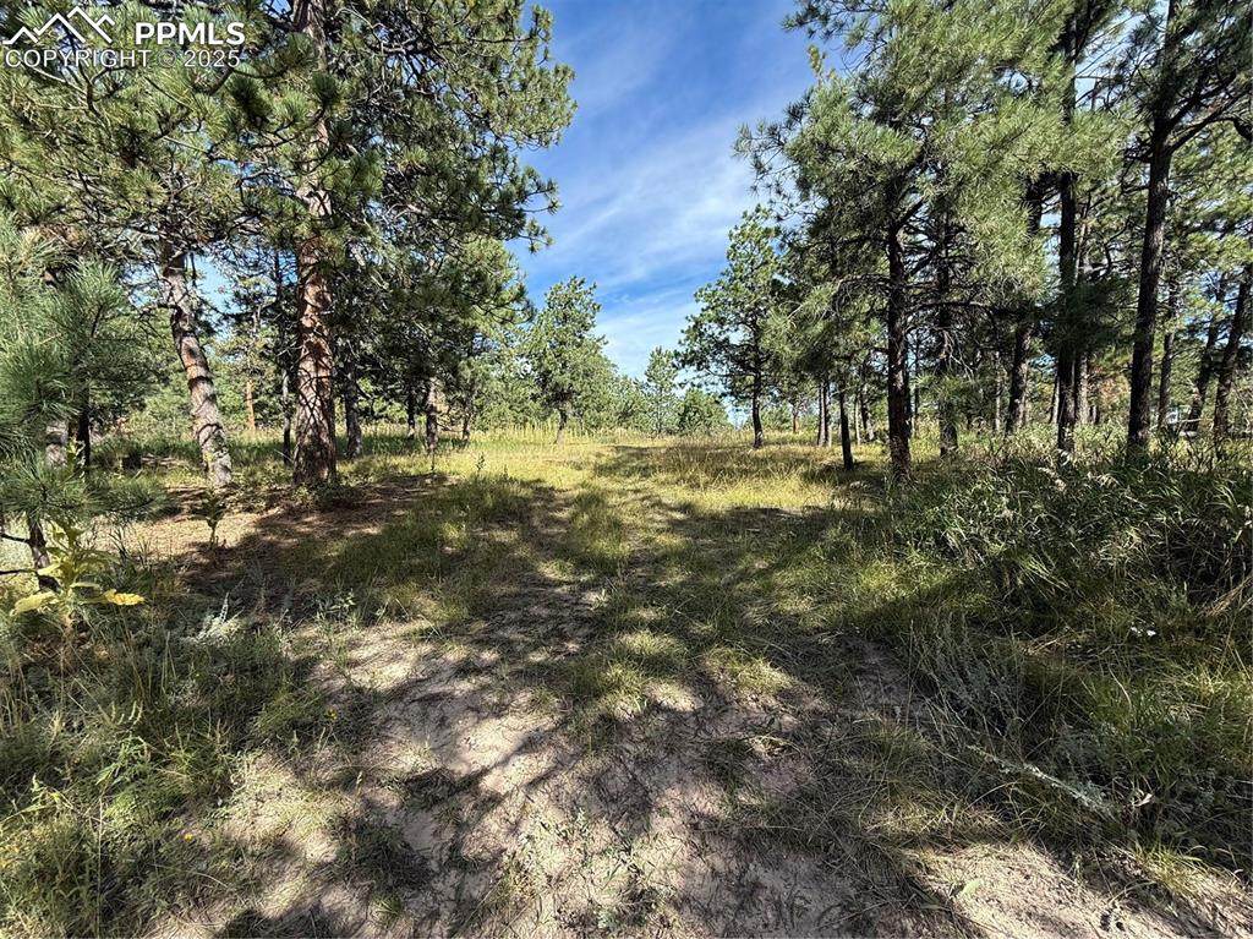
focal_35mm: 14
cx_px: 626
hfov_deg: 102.1
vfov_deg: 85.6
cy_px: 470
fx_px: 507
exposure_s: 1/734
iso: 50
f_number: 2.2
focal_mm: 2.22
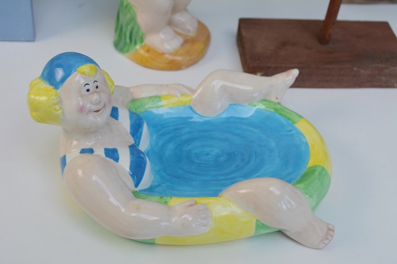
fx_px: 529
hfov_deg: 41.1
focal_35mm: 48
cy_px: 132
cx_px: 198
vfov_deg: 28.1
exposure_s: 1/160
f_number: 6.3
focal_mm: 32
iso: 200
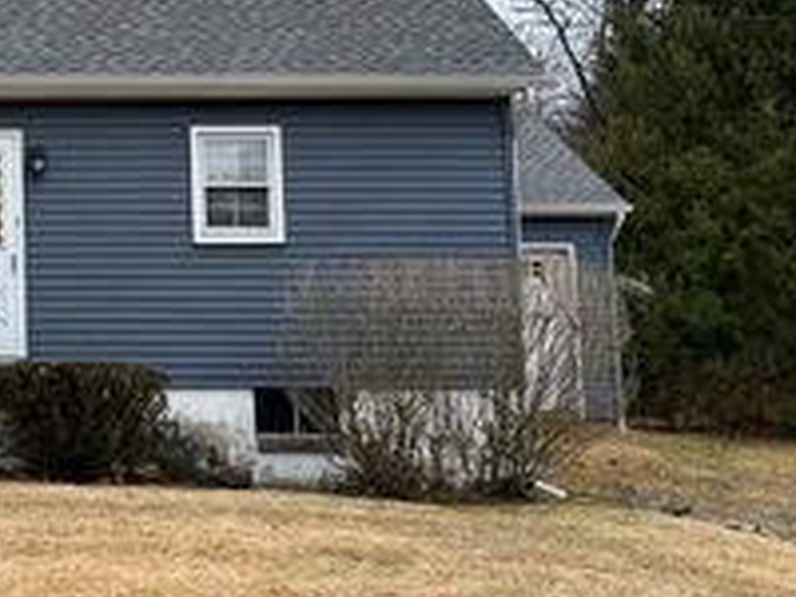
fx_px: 1495
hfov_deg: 27.4
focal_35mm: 65
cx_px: -76
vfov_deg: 22.5
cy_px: 217
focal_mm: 5.96
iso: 64
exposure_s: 1/2538
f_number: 1.6
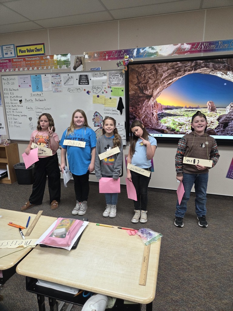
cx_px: 116
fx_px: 206
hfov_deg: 58.9
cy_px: 156
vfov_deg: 73.9
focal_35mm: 23
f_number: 1.8
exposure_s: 1/120
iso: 125
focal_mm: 5.4
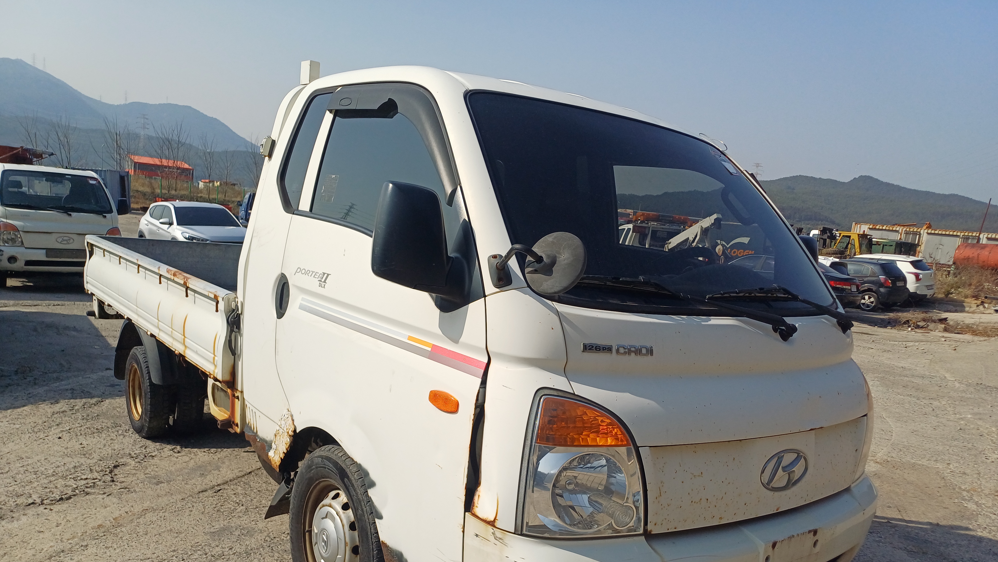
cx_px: 497
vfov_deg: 40.9
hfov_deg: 67.9
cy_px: 380
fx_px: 741
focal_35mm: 28
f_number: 1.8
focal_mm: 4.65
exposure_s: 1/1919
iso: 50
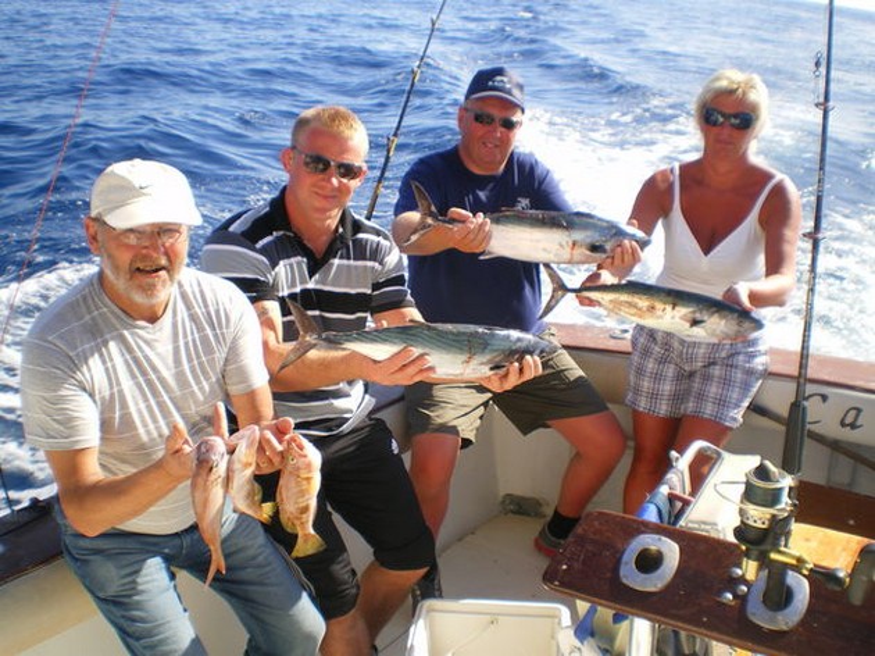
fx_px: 910
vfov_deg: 39.6
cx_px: 438
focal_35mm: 36
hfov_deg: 51.4
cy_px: 328
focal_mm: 6.3
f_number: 4.6
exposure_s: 1/200
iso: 50
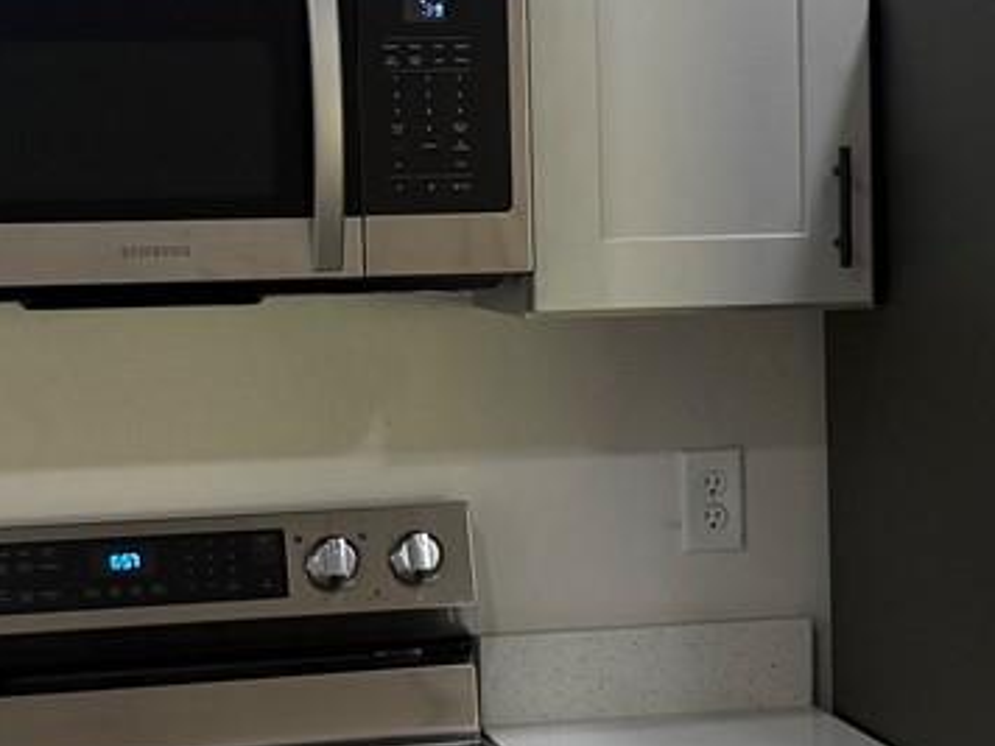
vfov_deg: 13.7
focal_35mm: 108
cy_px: 400
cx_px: 749
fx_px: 3104
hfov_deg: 18.1
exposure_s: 1/120
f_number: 1.78
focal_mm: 6.76
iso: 125
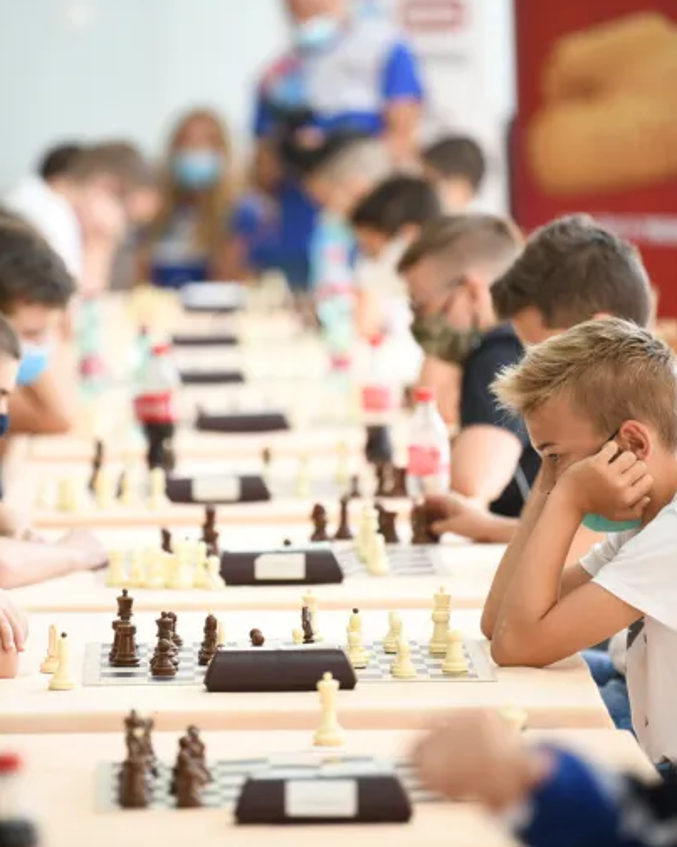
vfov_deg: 6.8
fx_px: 7090
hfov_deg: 5.5
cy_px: 423
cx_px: 245
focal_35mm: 283
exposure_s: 1/125
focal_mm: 200
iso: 400
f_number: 2.8
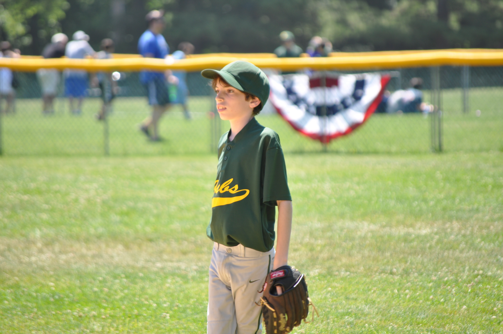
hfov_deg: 6.9
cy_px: 167
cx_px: 252
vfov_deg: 4.6
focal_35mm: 300
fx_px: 4187
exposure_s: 1/200
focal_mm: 200
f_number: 20
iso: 200
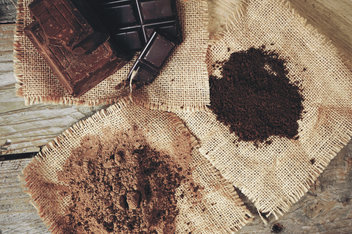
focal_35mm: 49
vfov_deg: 27.5
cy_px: 117
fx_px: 479
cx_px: 176
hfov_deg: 40.3
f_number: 7.1
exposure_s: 1/40
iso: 200
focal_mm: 49
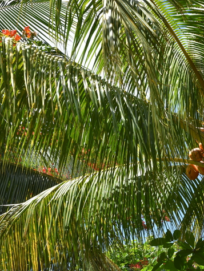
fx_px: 651
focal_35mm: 83
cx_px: 174
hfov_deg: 17.6
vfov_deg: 23.5
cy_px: 135
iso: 400
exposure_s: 1/500
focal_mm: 38
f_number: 8
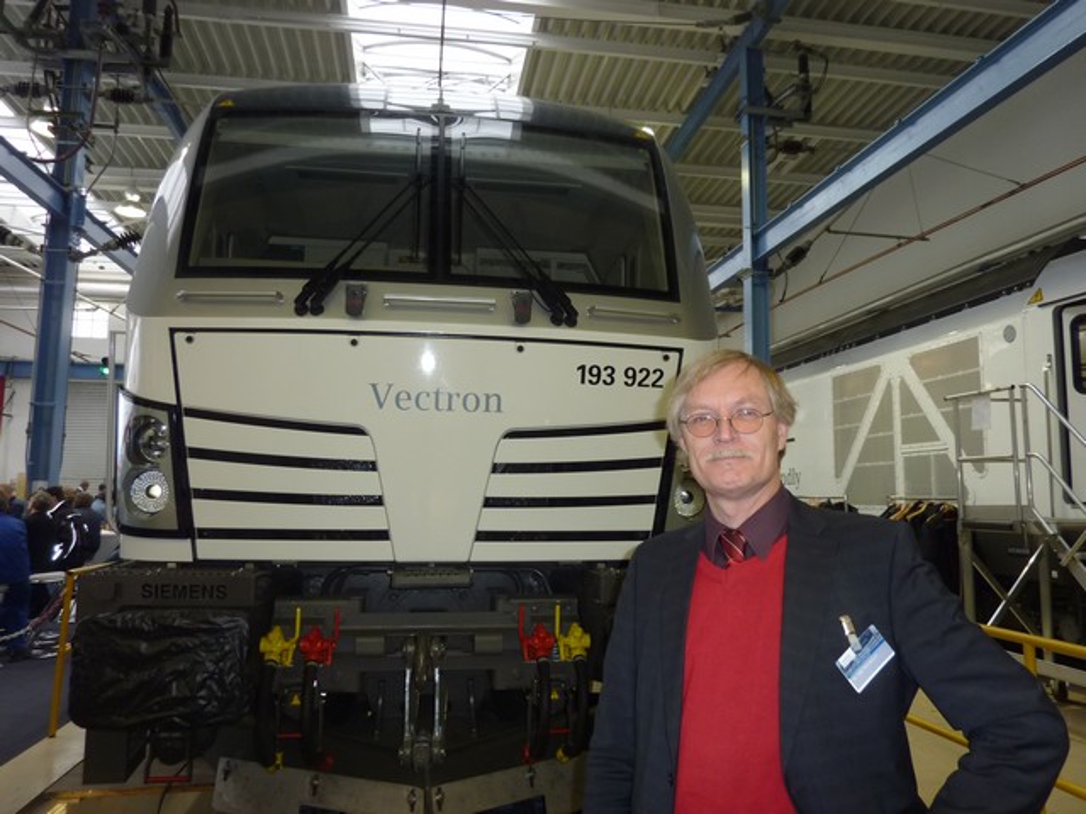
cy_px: 407
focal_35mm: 25
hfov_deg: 69.4
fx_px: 784
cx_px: 543
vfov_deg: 54.9
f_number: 3.3
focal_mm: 4.1
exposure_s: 1/30
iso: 125
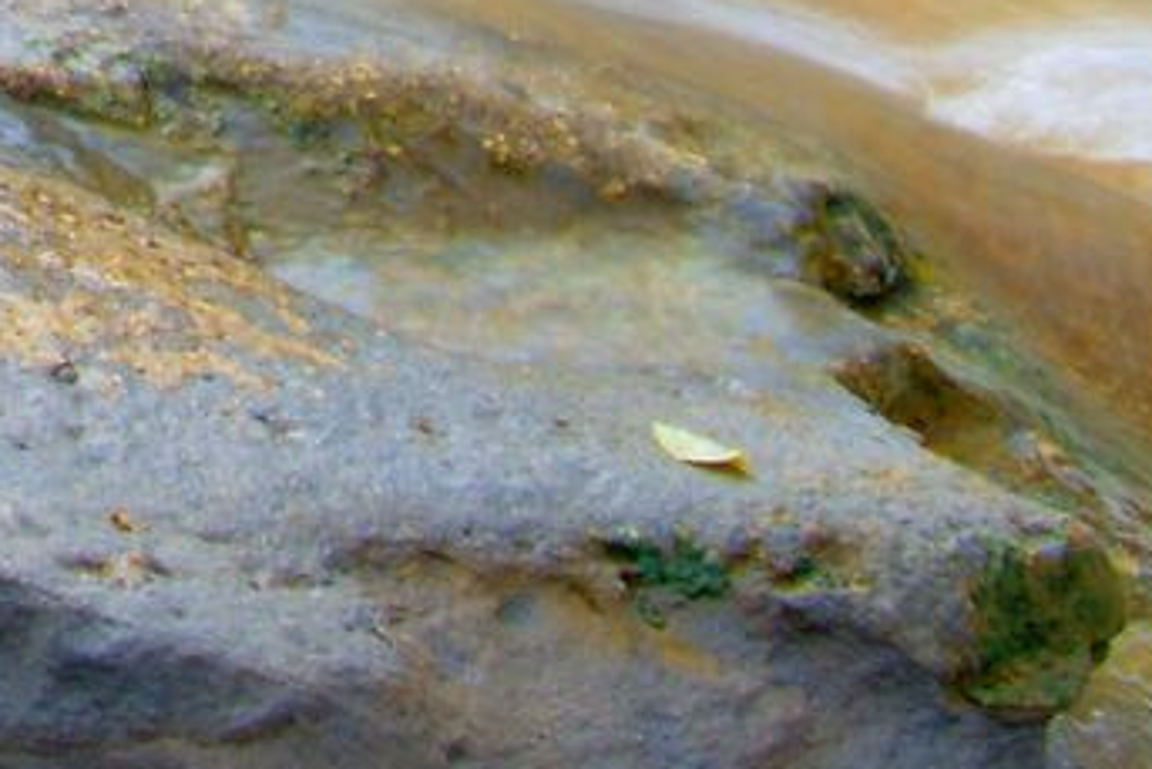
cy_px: -1839
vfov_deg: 7.0
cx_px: -1216
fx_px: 5378
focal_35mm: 168
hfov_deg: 11.0
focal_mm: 24
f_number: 22
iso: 100
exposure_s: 1/8
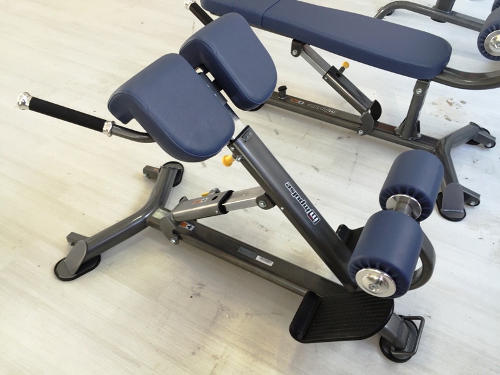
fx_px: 419
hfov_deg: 61.7
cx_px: 250
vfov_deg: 48.2
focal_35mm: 29
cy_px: 188
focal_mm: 4.15
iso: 32
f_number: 2.2
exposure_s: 1/50
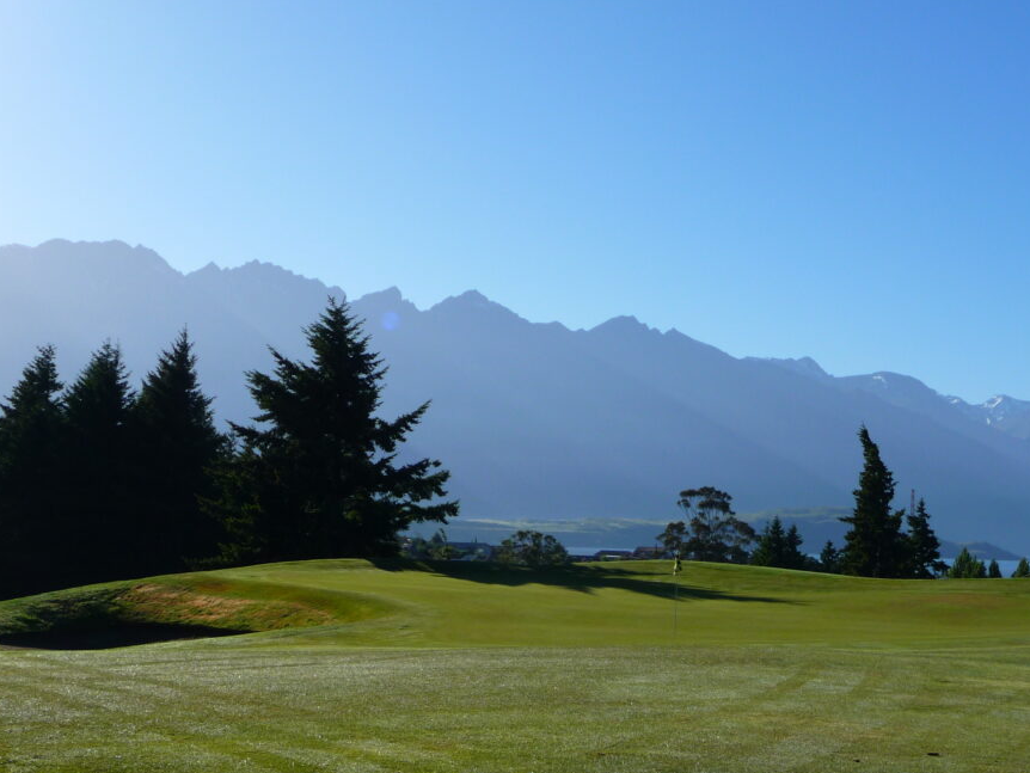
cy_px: 447
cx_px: 585
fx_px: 1697
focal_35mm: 57
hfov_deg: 33.7
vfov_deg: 25.6
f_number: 4.2
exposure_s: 1/1300
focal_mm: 8
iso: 100
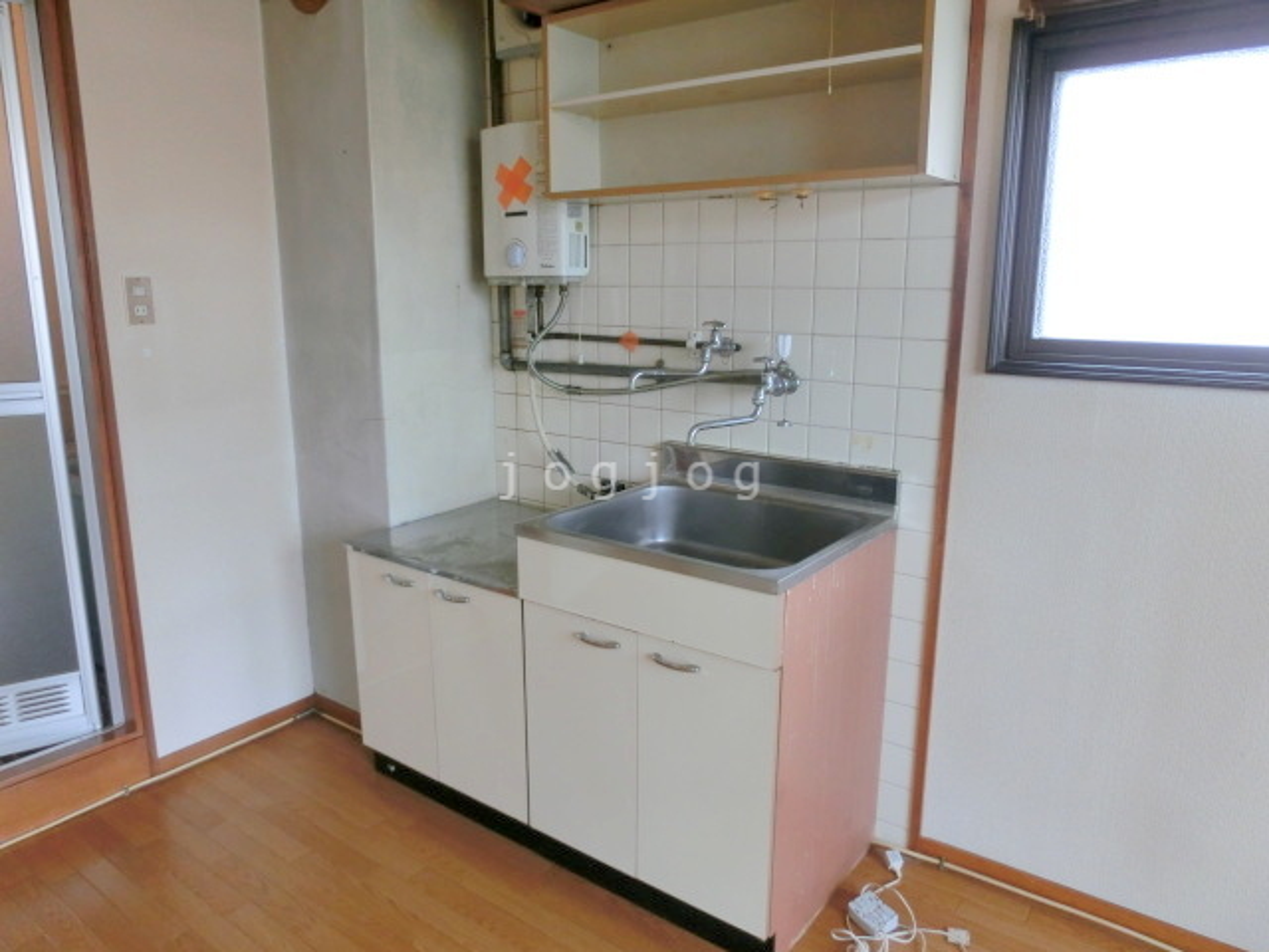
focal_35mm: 24
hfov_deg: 71.6
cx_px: 634
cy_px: 476
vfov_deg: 56.8
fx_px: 880
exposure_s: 1/125
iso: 200
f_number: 3
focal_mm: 4.24
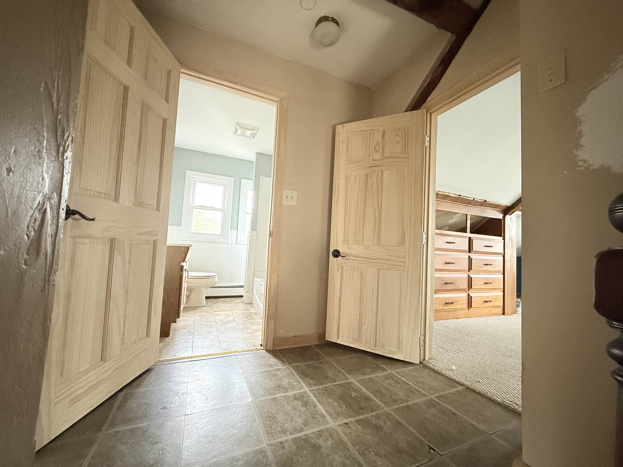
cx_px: 312
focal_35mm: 14
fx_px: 252
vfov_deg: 85.7
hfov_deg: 102.1
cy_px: 234
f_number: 2.2
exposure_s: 1/60
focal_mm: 2.22
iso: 1000
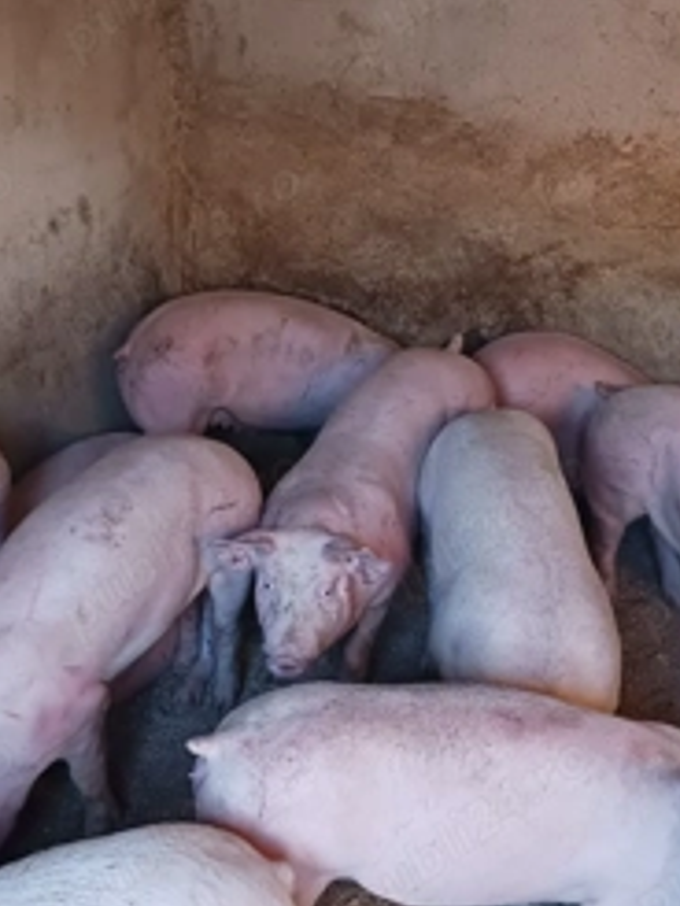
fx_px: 1151
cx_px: 255
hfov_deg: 32.7
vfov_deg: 42.5
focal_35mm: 44
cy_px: 588
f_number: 1.8
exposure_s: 1/25.1
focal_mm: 4
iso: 400
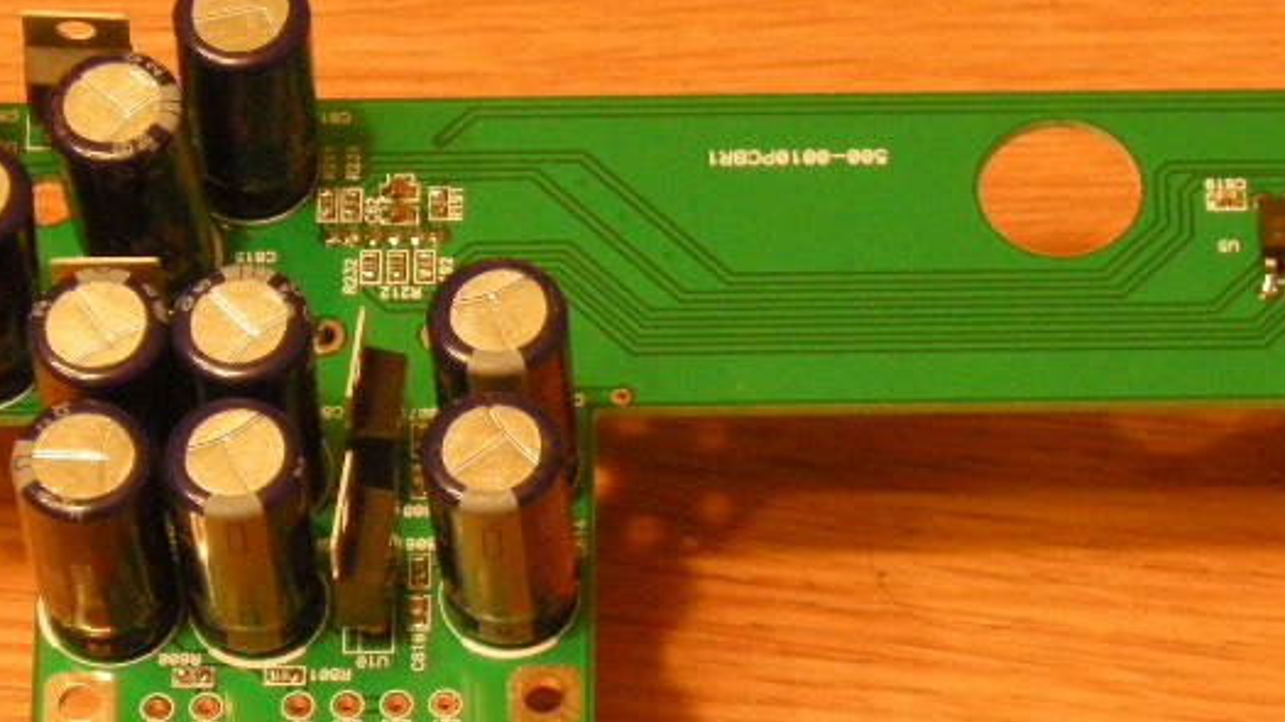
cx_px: 1030
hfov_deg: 9.3
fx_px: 7869
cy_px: 565
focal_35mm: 231
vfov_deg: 5.3
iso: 400
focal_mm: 18.6
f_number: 4.3
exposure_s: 1/8.8
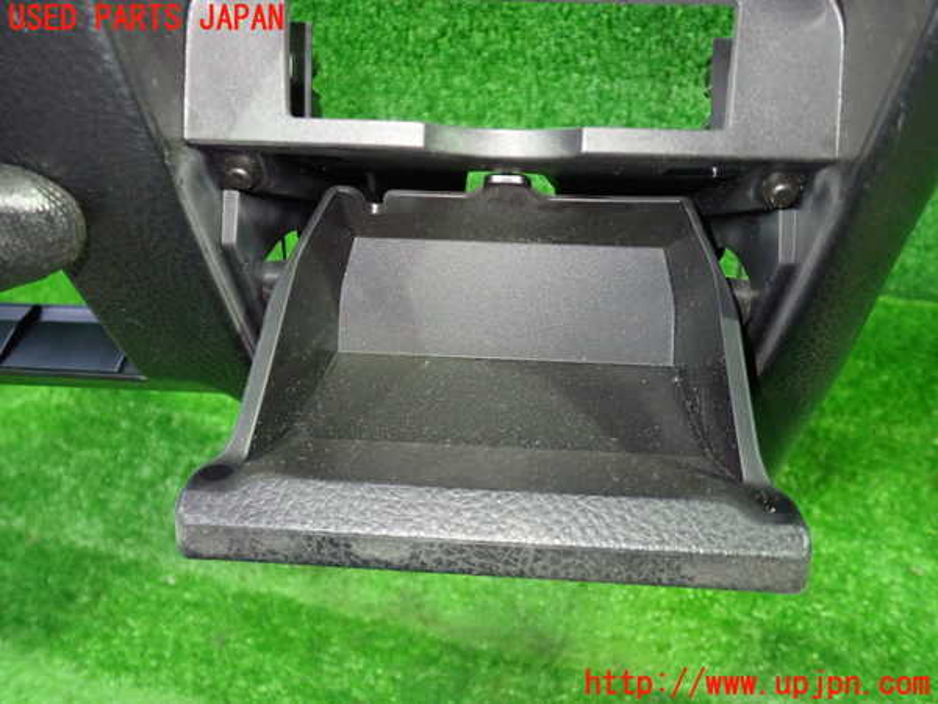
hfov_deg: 60.0
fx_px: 813
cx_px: 469
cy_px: 352
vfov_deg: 46.8
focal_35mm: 30
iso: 800
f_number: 2.3
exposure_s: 1/30
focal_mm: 5.4
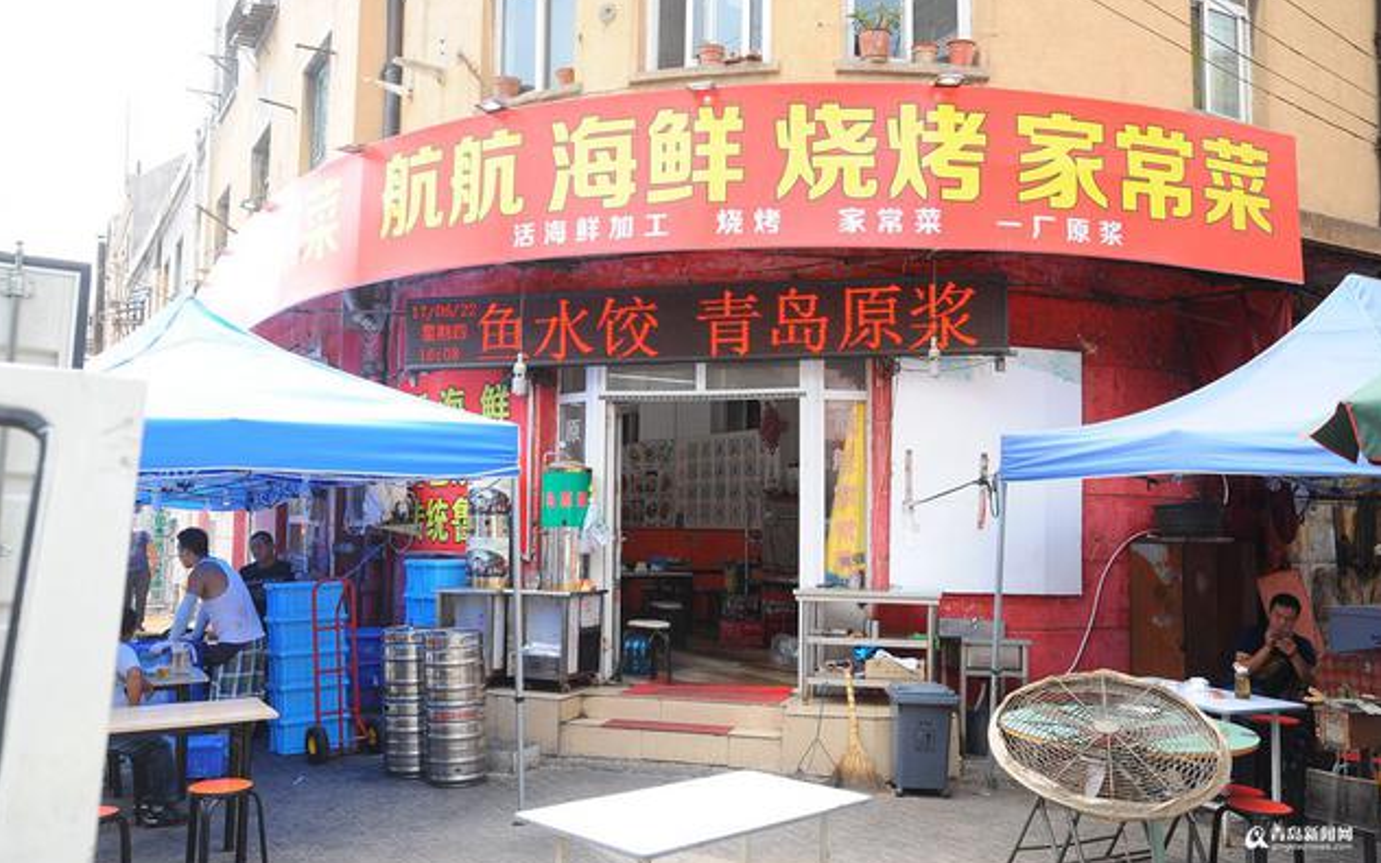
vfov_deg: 38.3
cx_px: 693
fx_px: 1242
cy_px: 415
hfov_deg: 58.1
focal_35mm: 33
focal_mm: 32
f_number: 5.6
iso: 200
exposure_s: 1/160
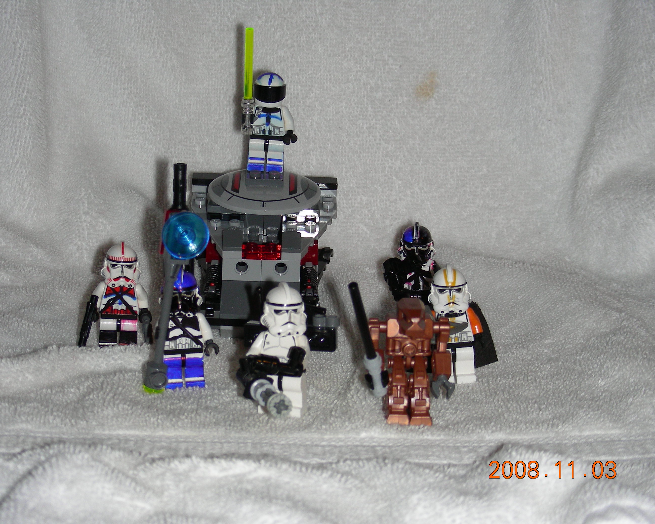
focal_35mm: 73
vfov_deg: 21.0
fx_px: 1415
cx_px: 316
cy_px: 262
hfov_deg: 26.1
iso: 50
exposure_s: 1/60.1
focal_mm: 11.7
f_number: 3.5
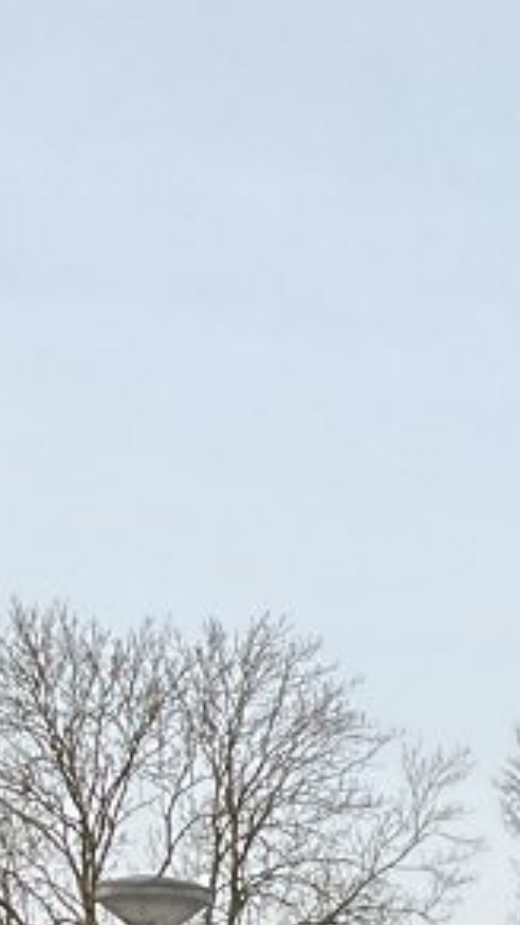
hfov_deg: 7.9
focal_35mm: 130
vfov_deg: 15.4
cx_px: 1617
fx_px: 3190
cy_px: 1343
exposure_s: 1/792
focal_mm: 3
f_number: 1.8
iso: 16
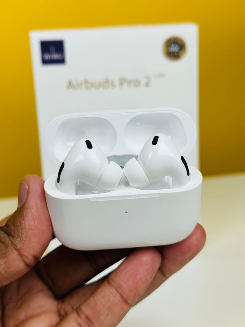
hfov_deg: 30.3
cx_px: 122
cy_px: 164
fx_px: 453
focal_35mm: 48
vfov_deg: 39.7
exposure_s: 1/149
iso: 64
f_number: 1.78
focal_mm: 6.86
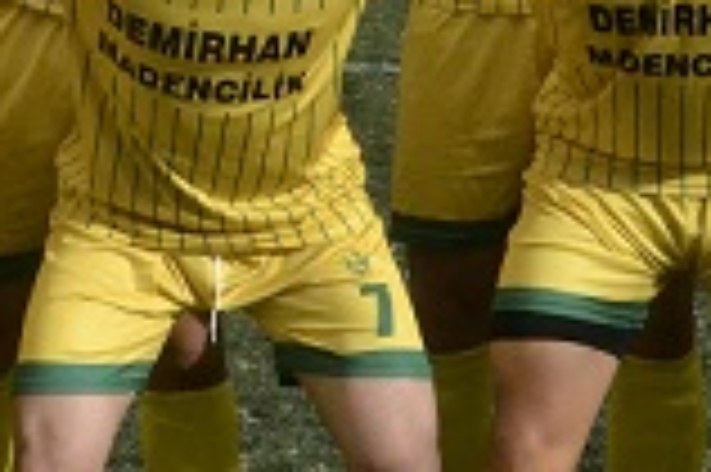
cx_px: 130
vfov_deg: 7.4
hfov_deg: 11.1
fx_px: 3630
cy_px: -38
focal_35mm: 184
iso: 3200
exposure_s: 1/1600
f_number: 20
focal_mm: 28
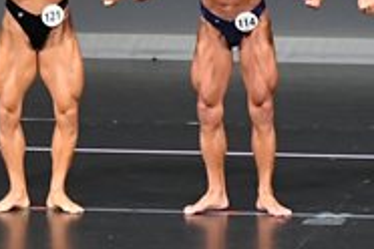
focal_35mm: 611
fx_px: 6347
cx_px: 365
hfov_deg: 3.4
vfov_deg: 2.3
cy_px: 44
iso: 5000
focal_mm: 98
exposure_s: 1/400
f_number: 5.6
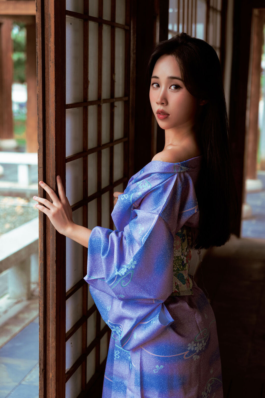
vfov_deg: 32.9
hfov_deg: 22.3
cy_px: 199
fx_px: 673
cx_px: 132
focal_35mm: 61
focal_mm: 61
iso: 100
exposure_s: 1/125
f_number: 4
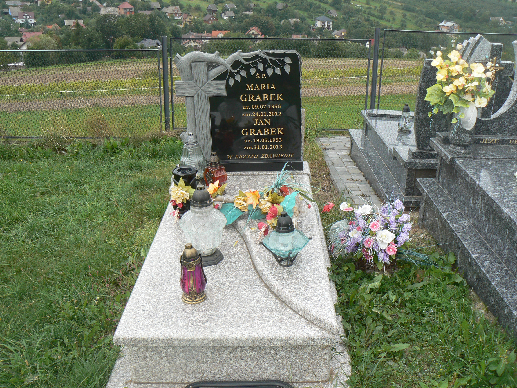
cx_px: 258
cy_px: 194
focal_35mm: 36
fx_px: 538
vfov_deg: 39.7
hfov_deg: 51.4
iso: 80
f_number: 5.6
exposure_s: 1/200
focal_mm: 6
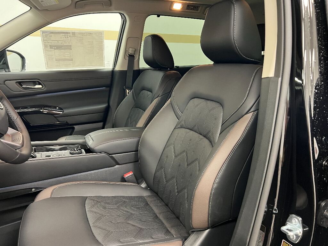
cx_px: 164
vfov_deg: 53.1
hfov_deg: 67.3
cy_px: 123
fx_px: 246
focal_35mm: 26
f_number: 1.5
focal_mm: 5.7
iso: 500
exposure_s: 1/40
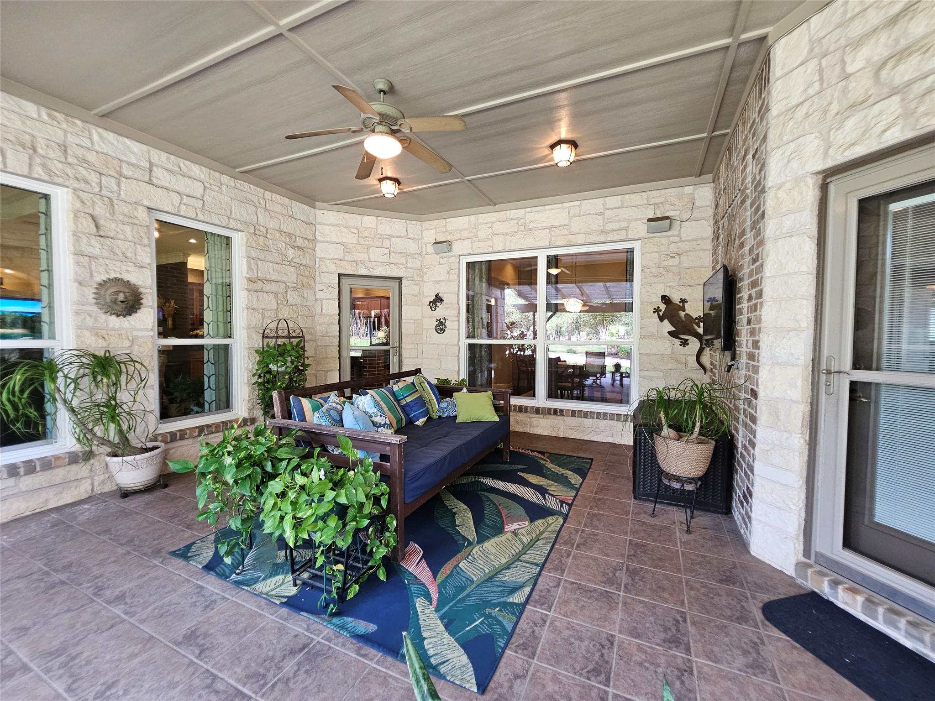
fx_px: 351
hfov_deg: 106.2
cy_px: 350
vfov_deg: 89.9
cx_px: 468
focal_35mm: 13
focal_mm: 2.2
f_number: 2.2
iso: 200
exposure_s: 1/60
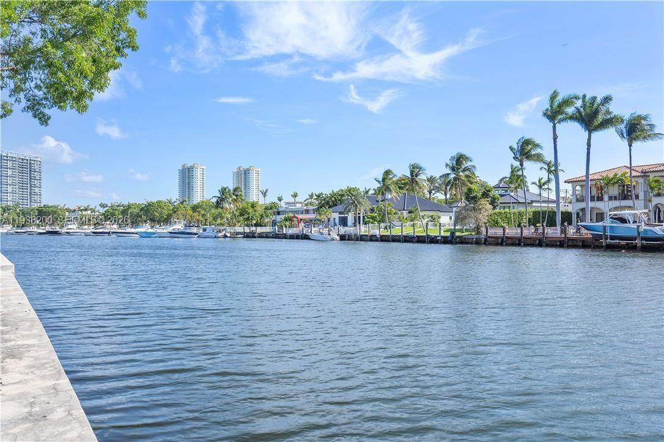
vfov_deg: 45.0
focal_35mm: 29
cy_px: 221
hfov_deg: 63.7
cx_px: 332
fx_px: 535
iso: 100
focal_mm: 29
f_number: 10
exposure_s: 1/160
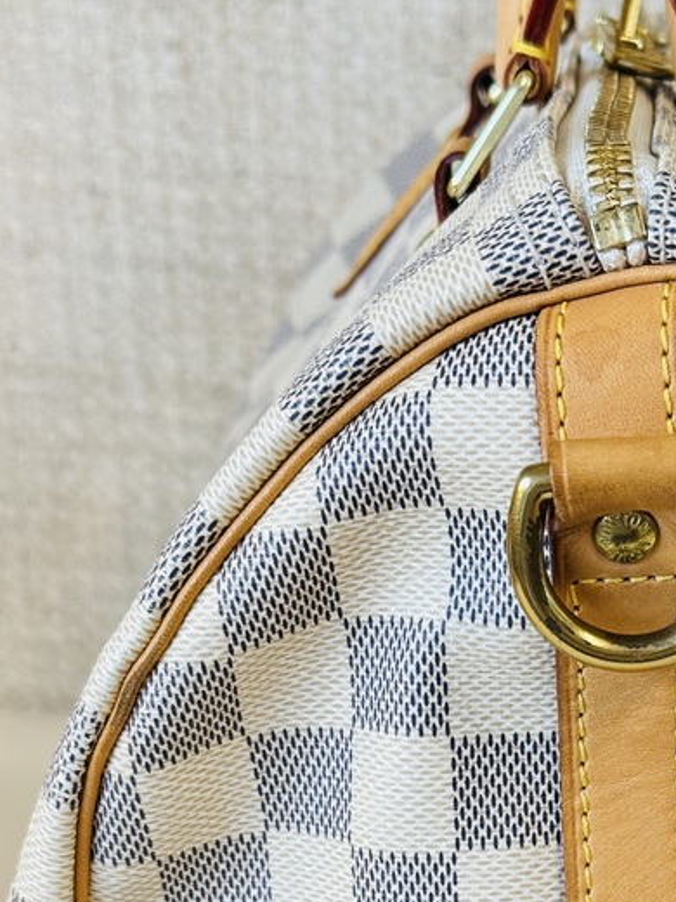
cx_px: 614
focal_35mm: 93
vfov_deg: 20.6
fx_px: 2422
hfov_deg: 15.7
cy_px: 843
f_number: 1.78
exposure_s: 1/50
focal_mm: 6.76
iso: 100
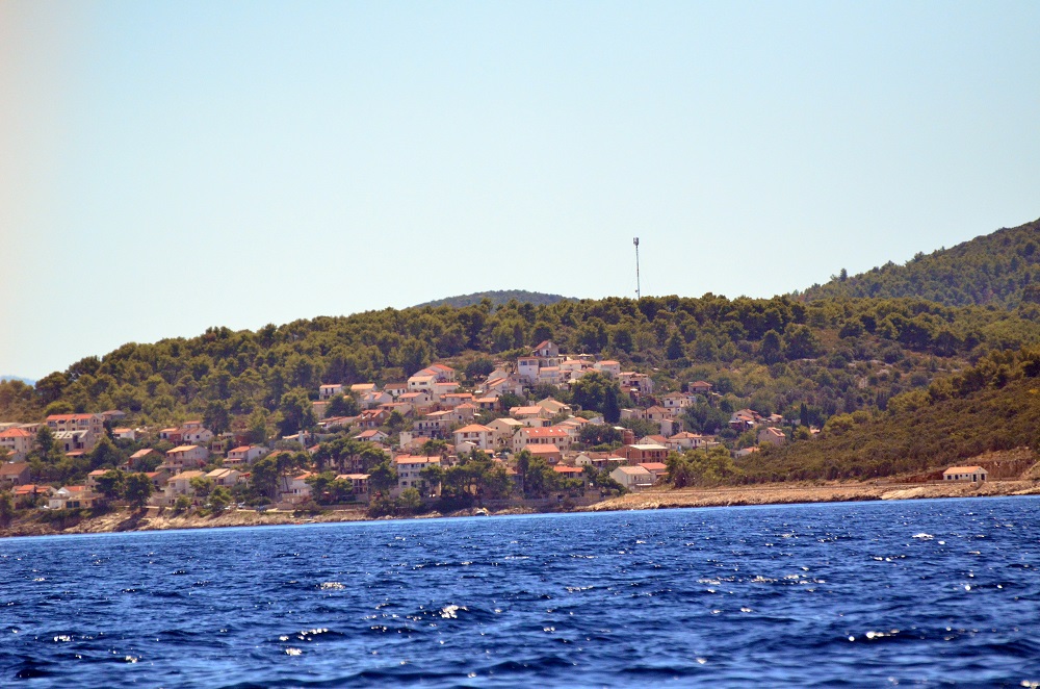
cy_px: 344
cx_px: 520
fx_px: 11674
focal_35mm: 405
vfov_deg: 3.4
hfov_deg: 5.1
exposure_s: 1/8000
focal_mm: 270
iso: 1600
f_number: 5.6
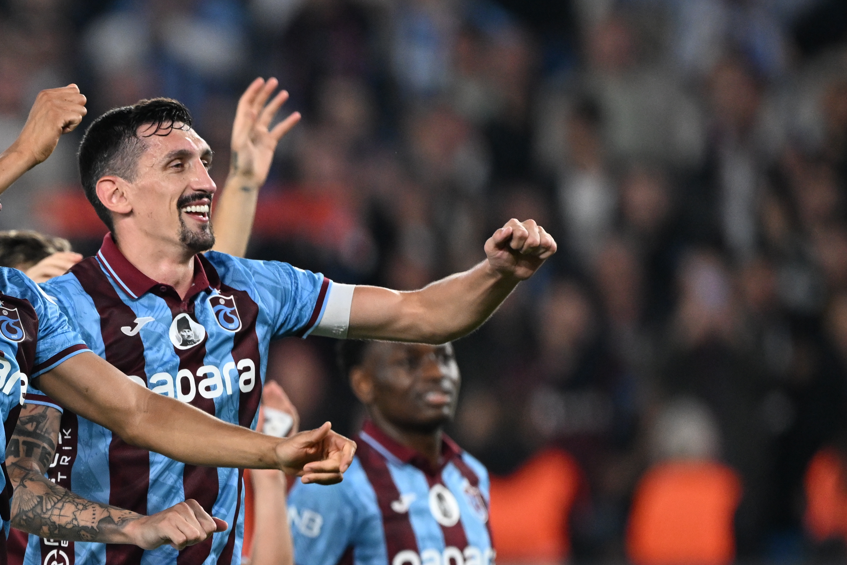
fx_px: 23033
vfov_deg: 1.4
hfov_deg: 2.1
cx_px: -166
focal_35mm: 979
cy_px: 549
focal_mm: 400
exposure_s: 1/2000
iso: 2000
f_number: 2.8
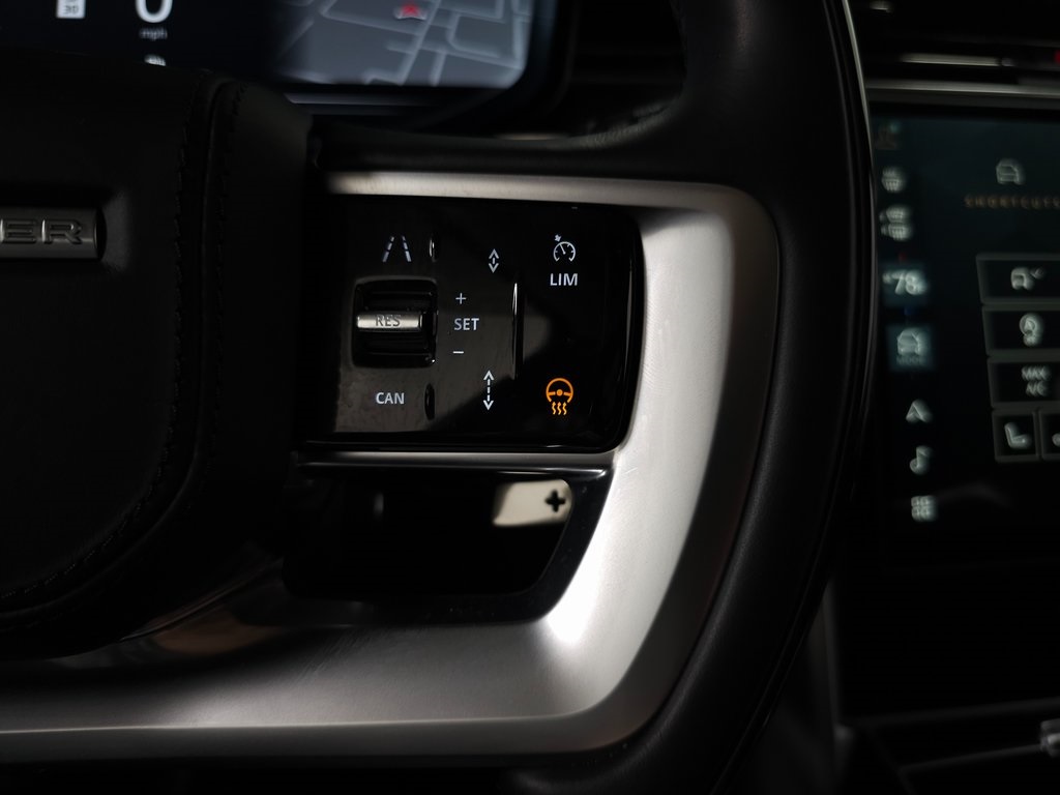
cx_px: 530
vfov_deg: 58.9
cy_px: 398
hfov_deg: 73.9
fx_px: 704
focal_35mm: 23
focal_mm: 6.3
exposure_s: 1/60
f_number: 1.7
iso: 50
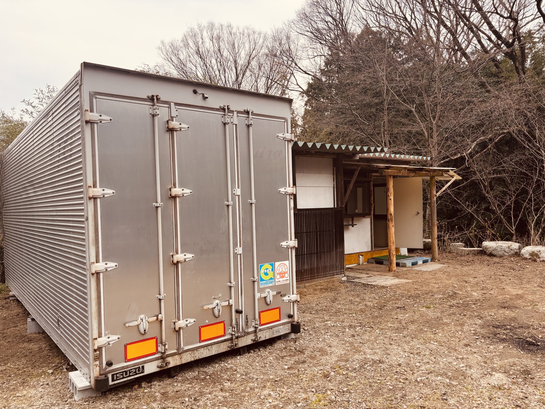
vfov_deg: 53.1
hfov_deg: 67.3
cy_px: 204
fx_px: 409
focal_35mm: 26
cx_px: 272
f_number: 1.6
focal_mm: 5.96
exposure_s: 1/317
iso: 50
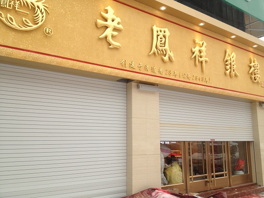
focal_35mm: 35
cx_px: 132
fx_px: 267
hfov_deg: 52.6
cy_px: 99
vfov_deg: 40.7
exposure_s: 1/389
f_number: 2.4
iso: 50
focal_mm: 4.28
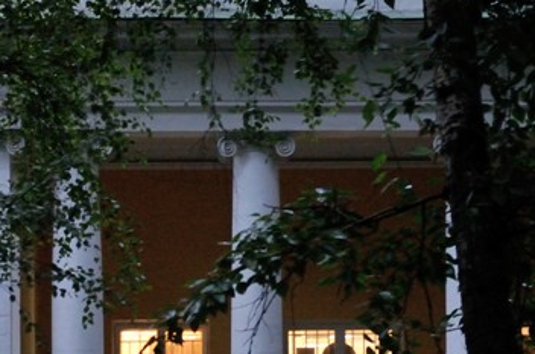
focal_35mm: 192
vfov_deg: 7.1
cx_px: 102
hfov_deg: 10.7
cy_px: 412
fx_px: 2847
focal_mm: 50
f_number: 3.5
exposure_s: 1/100
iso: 1250
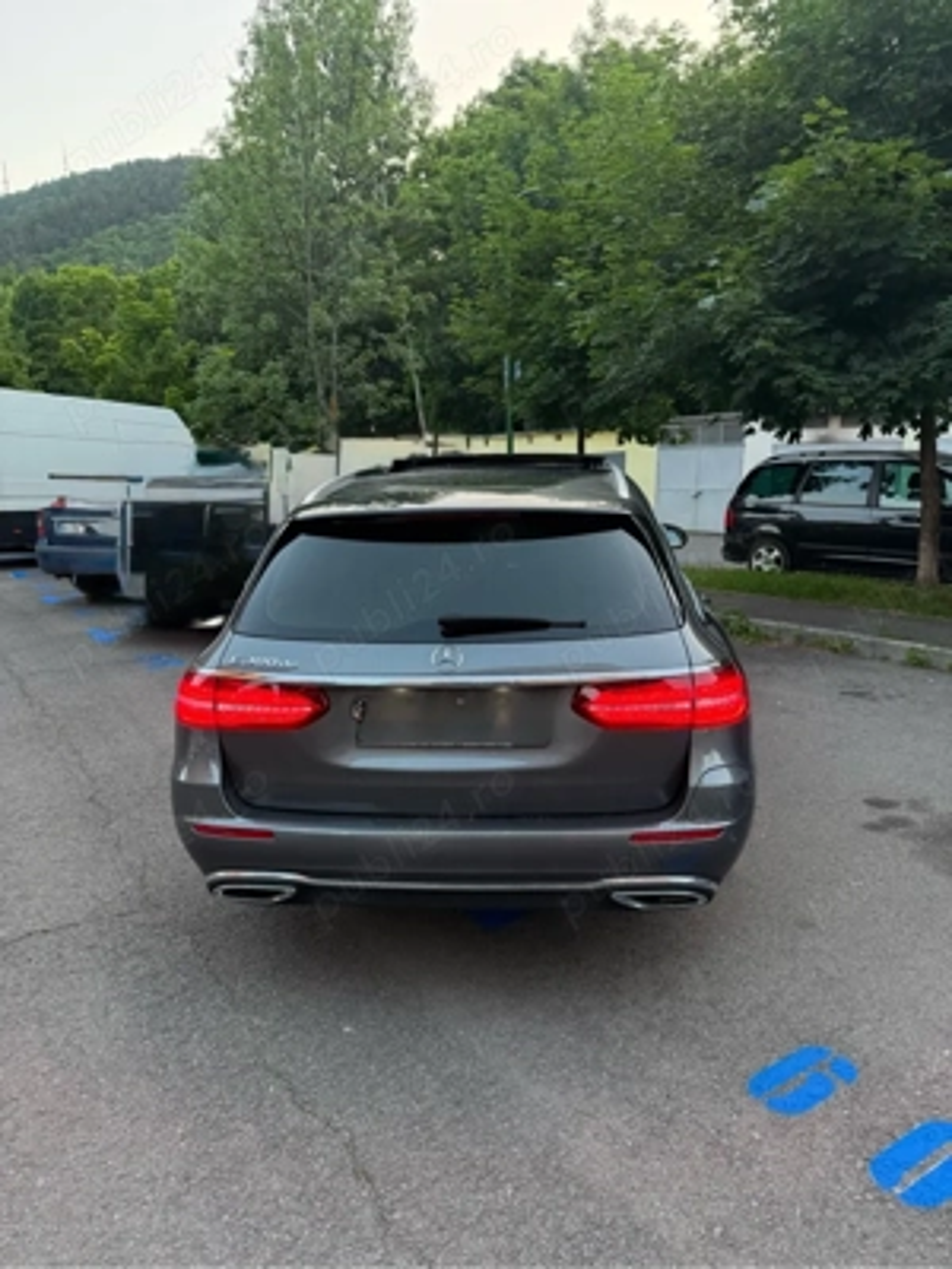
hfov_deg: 56.8
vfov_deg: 71.6
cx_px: 476
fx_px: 880
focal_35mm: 24
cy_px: 634
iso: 250
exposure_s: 1/100
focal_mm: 6.76
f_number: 1.78
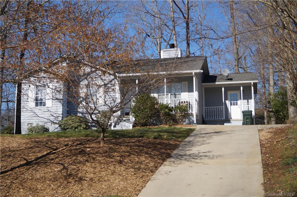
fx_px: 433
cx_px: 148
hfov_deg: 37.9
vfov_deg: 25.7
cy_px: 98
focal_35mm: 52
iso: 250
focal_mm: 35
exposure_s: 1/2000
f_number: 5
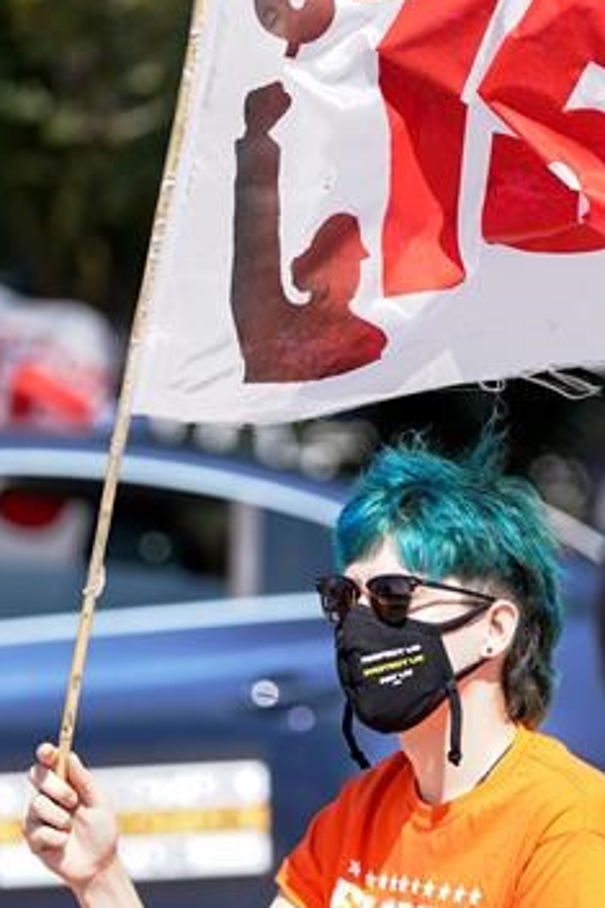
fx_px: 6636
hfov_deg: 5.2
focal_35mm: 263
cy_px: 435
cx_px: 465
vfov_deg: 7.8
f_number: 2.8
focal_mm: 143
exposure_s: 1/800
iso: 100
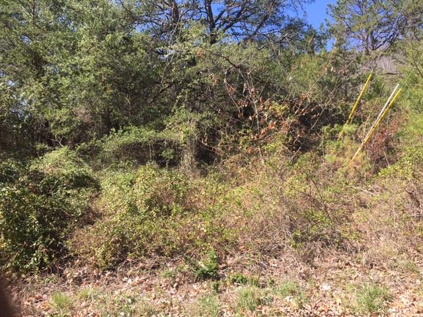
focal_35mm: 29
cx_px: 212
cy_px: 158
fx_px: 354
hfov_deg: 61.7
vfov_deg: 48.2
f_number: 2.2
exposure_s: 1/509
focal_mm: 4.15
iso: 25
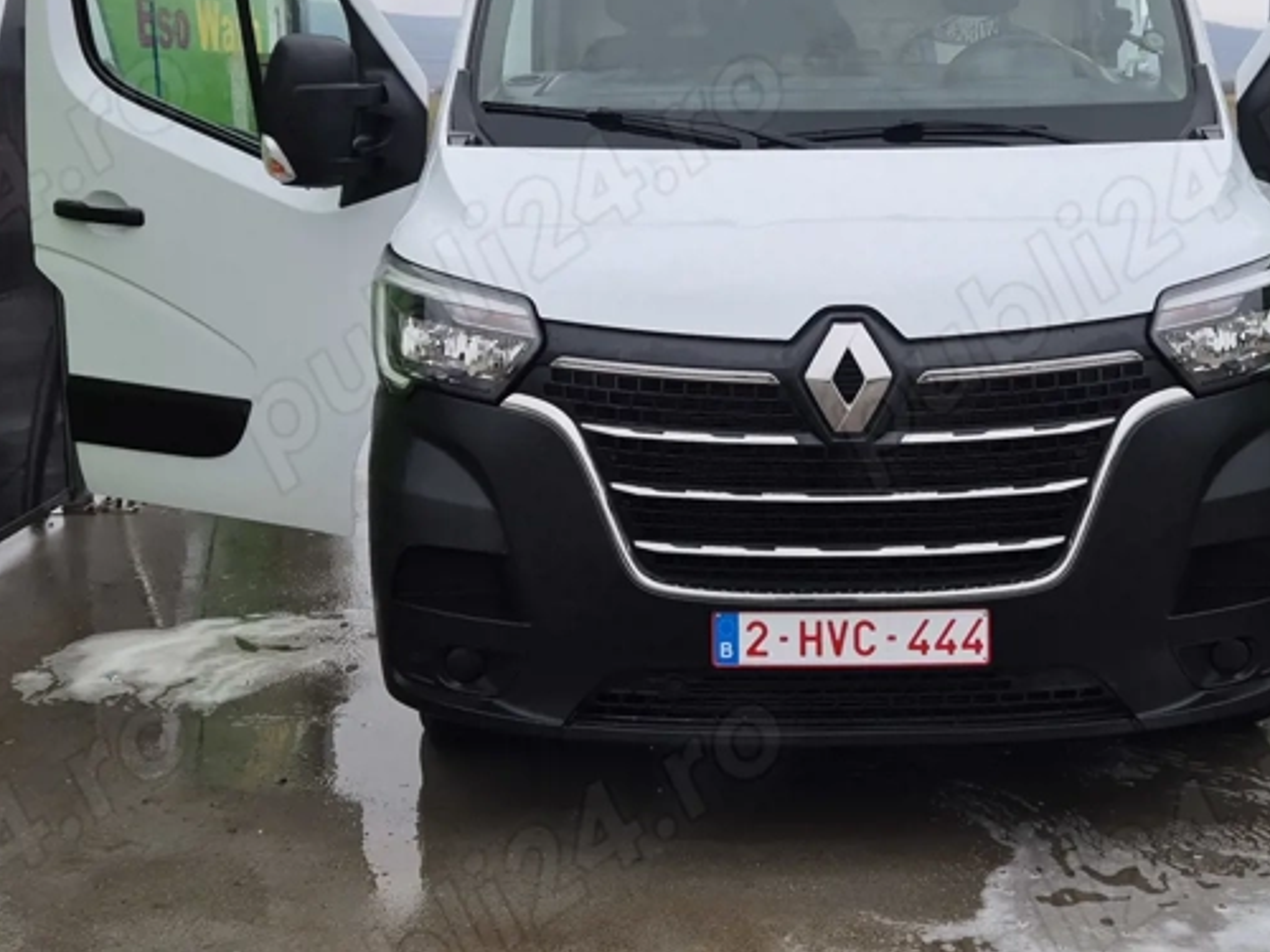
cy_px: 302
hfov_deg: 40.9
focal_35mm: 46
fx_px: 1688
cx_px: 805
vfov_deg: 31.2
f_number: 1.8
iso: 100
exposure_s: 1/180
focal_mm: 5.4
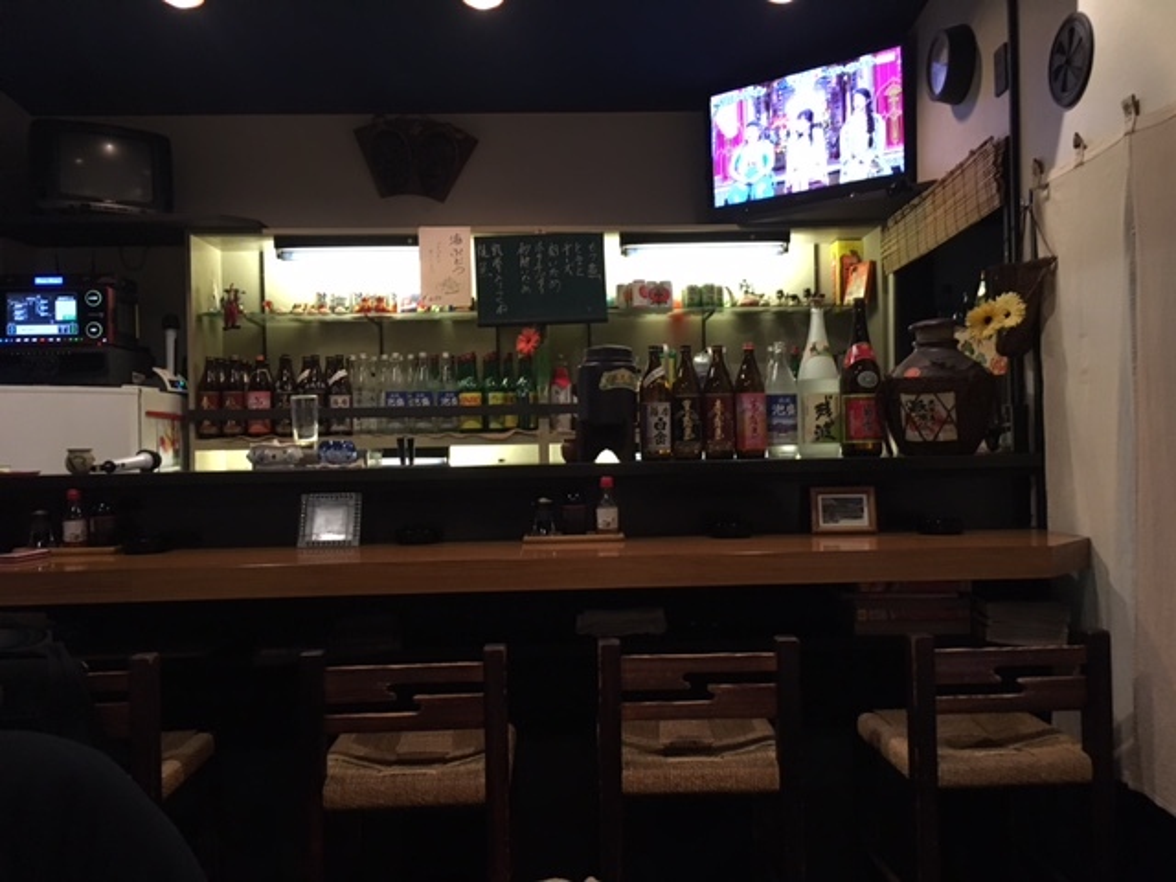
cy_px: 441
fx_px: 985
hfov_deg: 61.7
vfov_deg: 48.2
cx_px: 588
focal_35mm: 29
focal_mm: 4.15
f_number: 2.2
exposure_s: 1/15
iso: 200
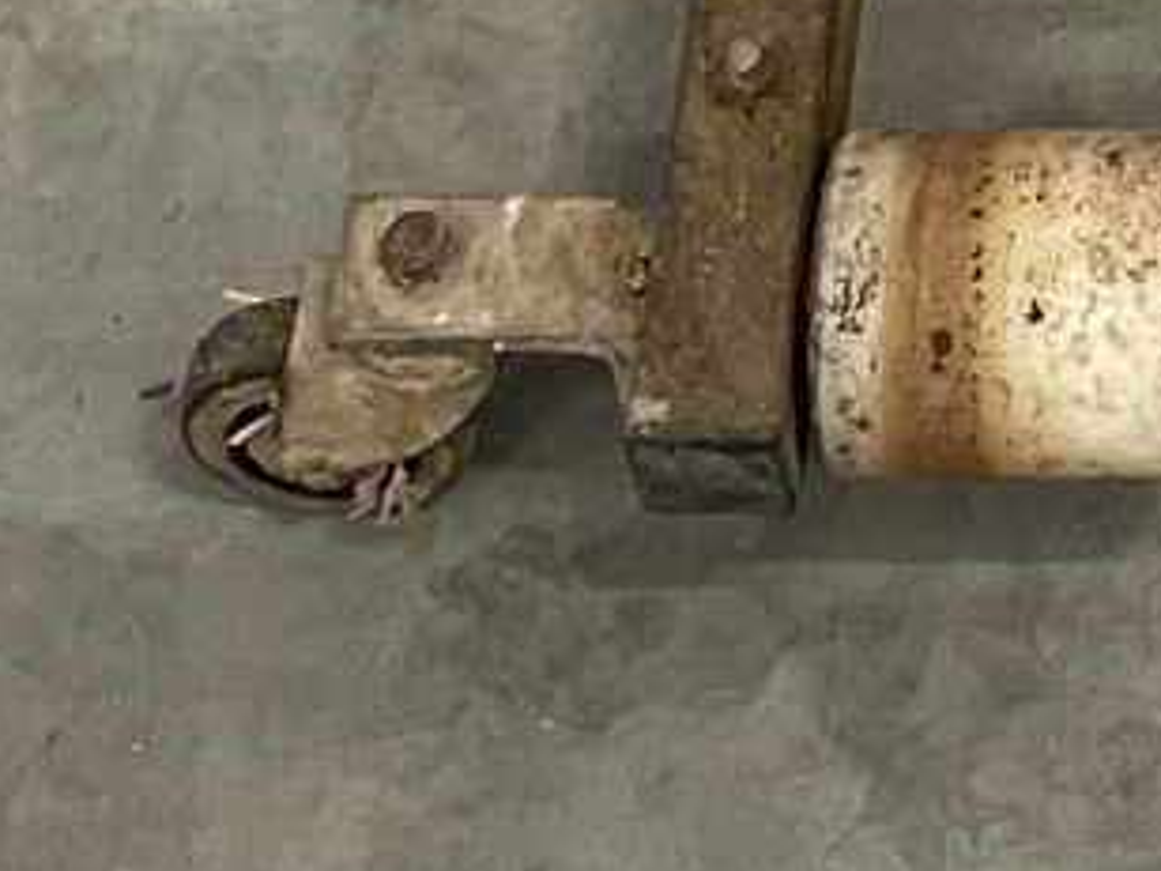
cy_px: -1678
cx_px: 1670
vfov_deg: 7.6
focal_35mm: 173
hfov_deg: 11.0
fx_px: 5802
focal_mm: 5.1
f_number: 1.6
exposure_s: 1/50
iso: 200
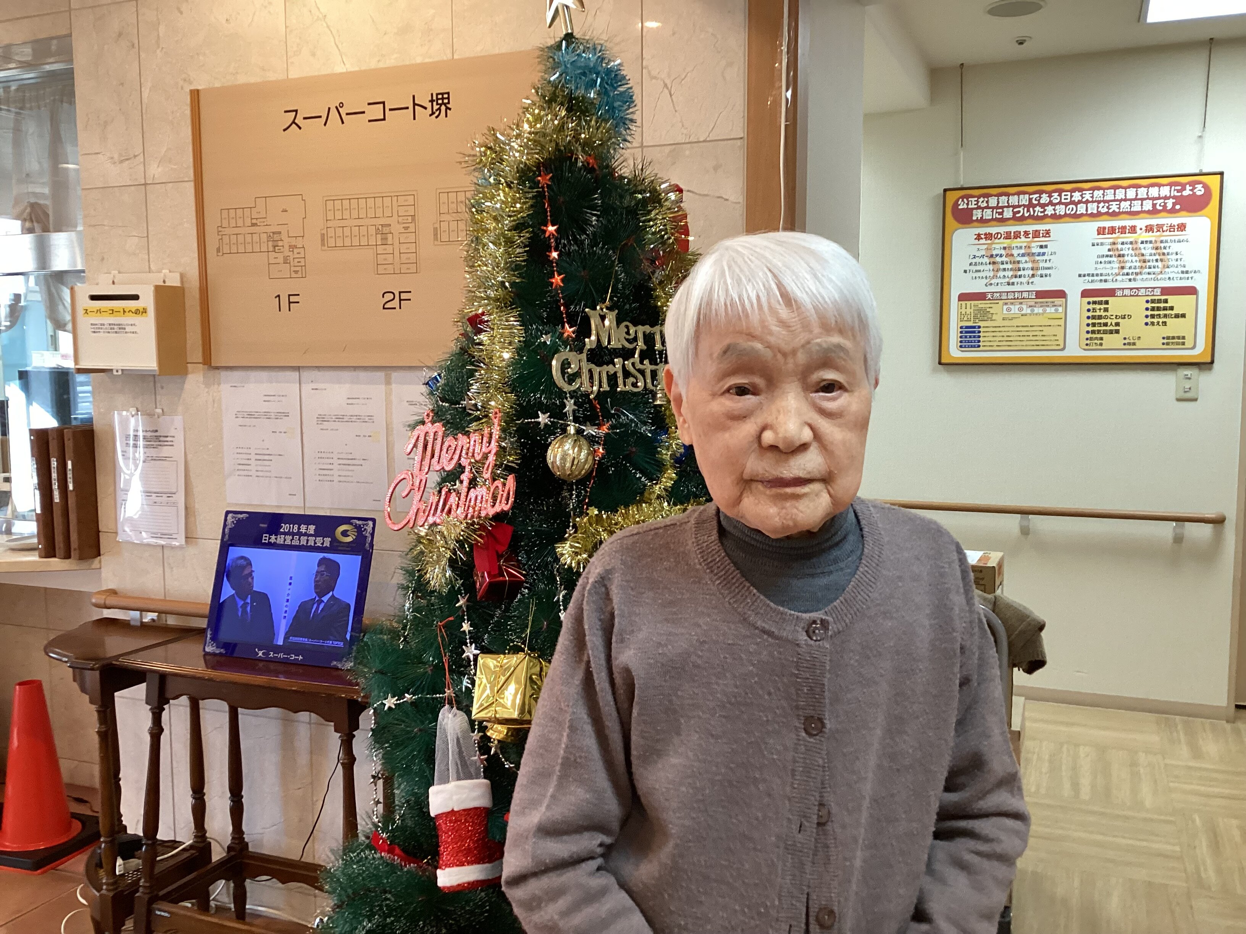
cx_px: 623
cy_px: 467
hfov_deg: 58.4
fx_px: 1116
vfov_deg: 45.4
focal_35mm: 31
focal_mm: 3.3
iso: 200
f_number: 2.4
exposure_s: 1/60
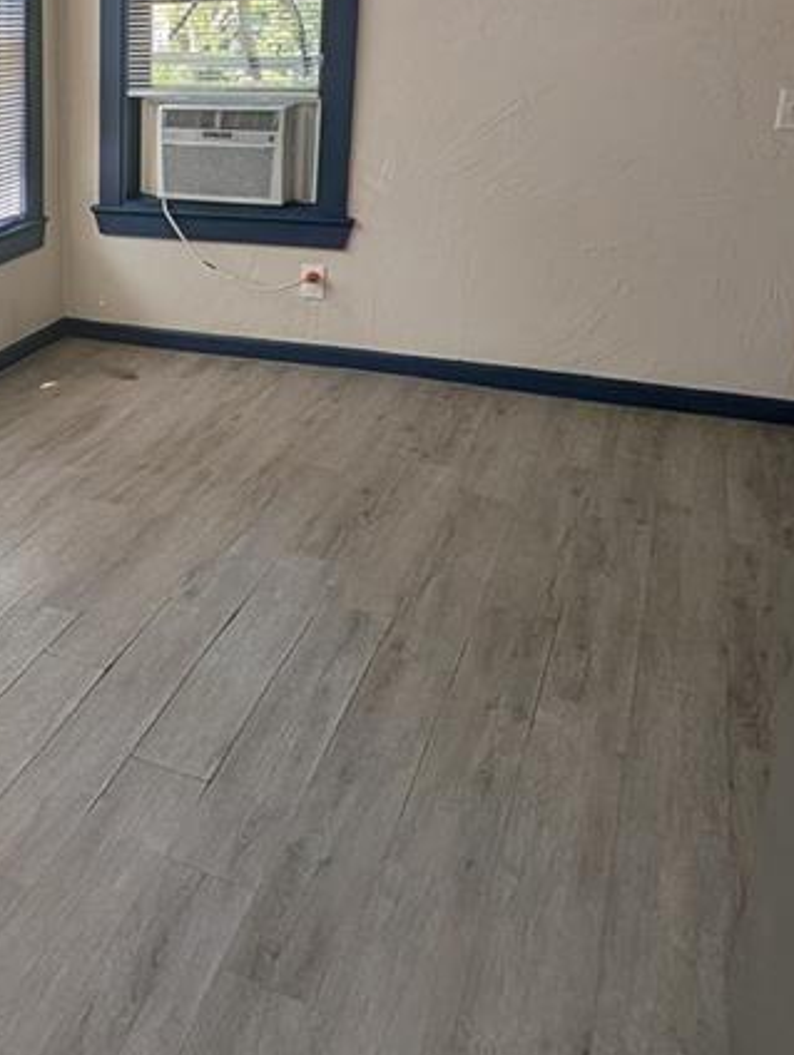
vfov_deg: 52.2
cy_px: 299
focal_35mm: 34
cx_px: -51
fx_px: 1038
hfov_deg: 36.3
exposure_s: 1/199
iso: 58
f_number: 1.7
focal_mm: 2.02
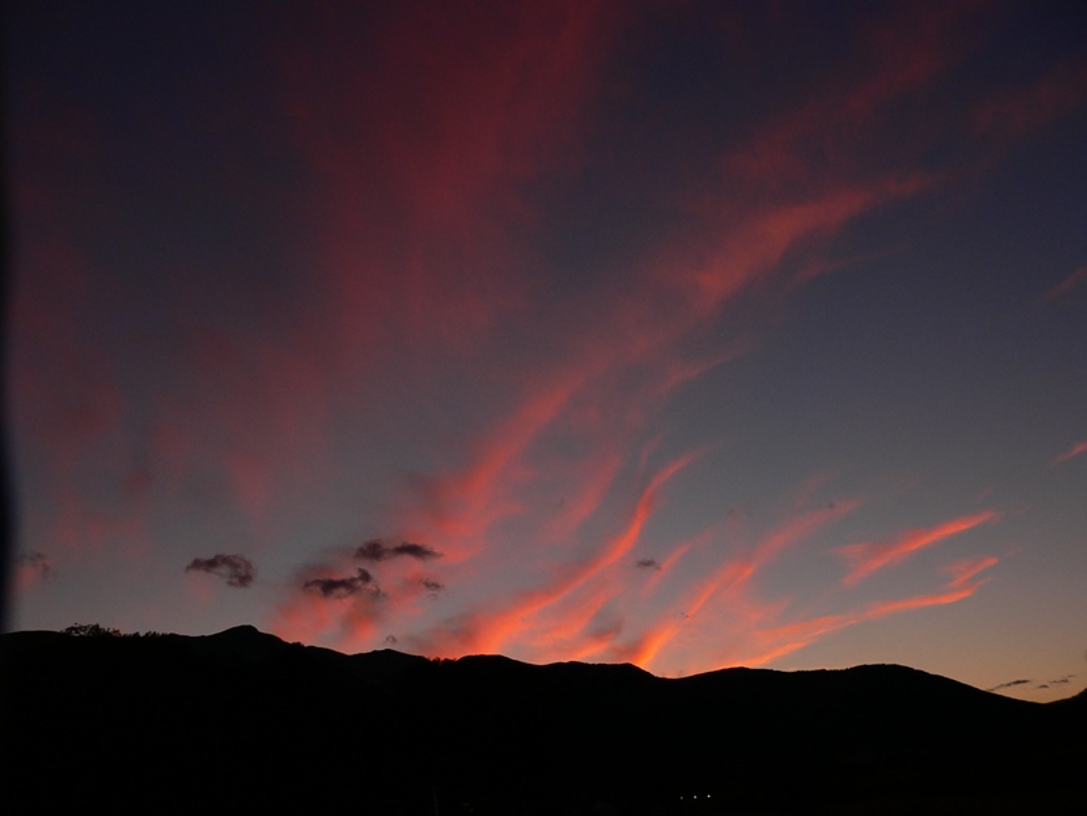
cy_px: 408
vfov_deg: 39.7
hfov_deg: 51.4
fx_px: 1130
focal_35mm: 36
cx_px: 544
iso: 80
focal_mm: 6
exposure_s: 1/250
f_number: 2.8
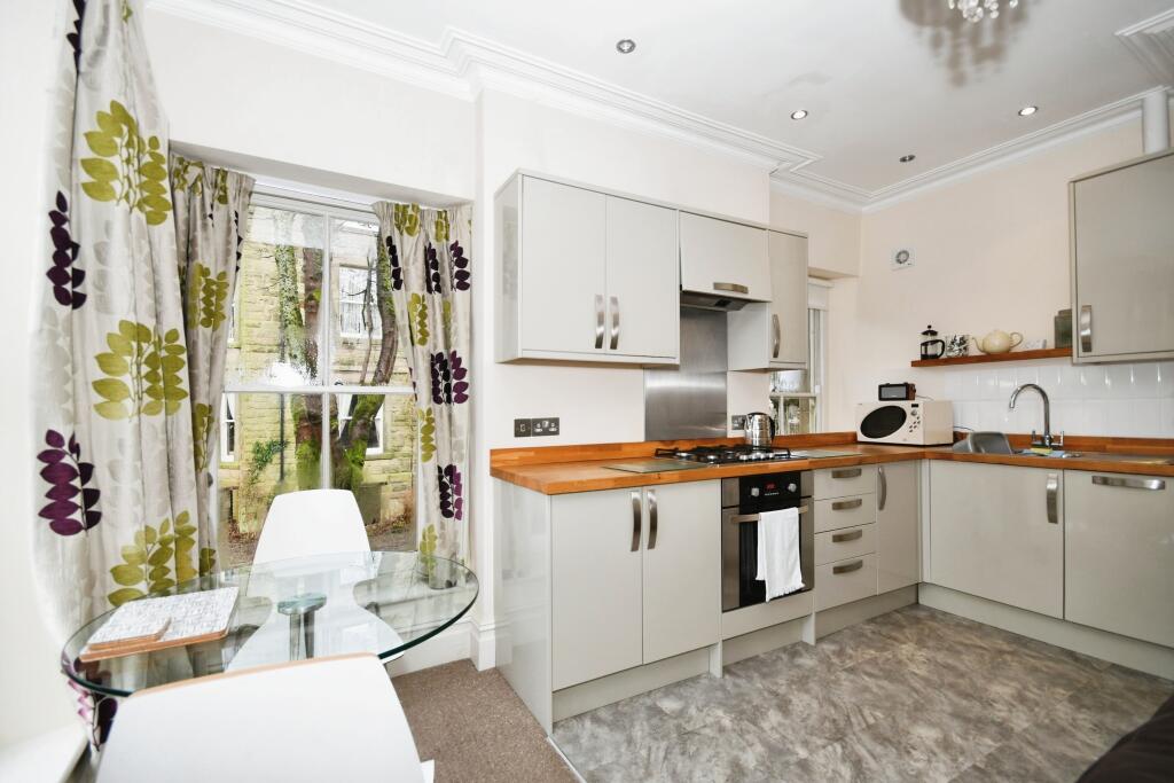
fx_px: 489
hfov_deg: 100.4
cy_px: 392
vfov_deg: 77.3
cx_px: 587
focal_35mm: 15
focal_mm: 10
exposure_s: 1/60
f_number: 8
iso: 400
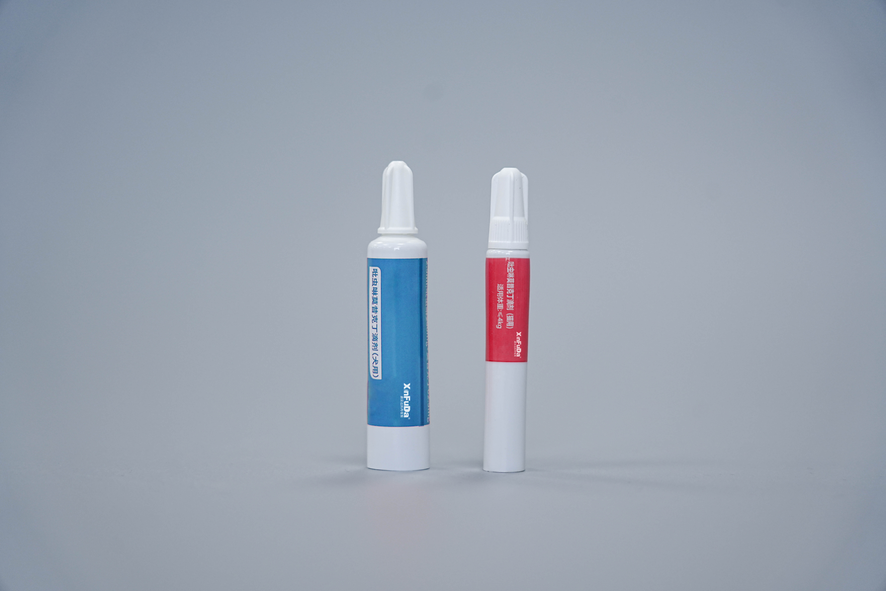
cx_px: 443
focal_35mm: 88
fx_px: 2166
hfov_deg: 23.1
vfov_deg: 15.5
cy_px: 296
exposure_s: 1/125
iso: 500
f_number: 4
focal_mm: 88
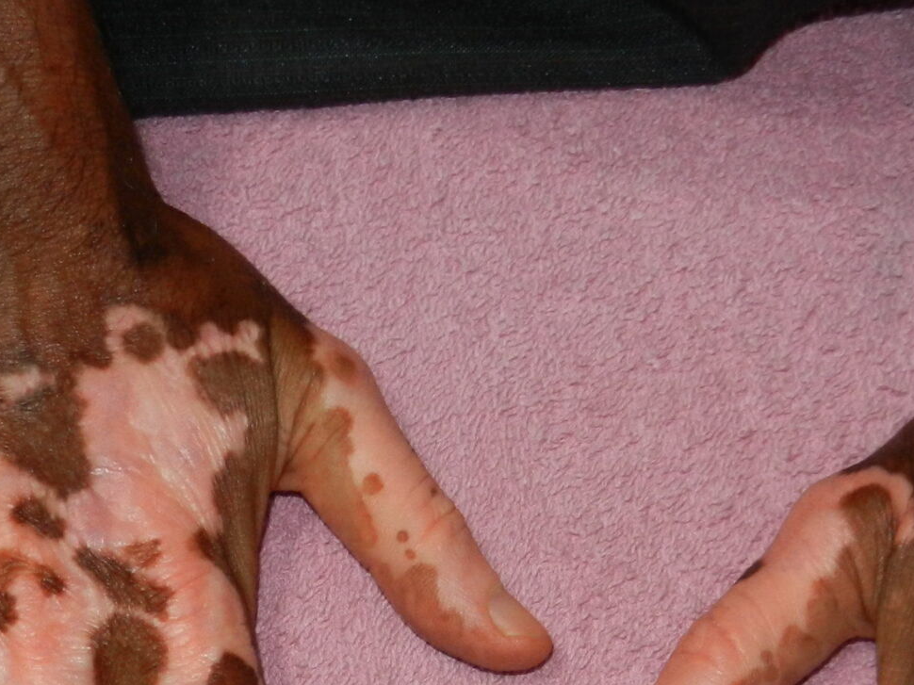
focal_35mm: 66
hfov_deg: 29.4
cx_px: 441
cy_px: 807
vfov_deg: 20.9
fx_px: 1742
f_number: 3.5
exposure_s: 1/30
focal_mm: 4.5
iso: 200
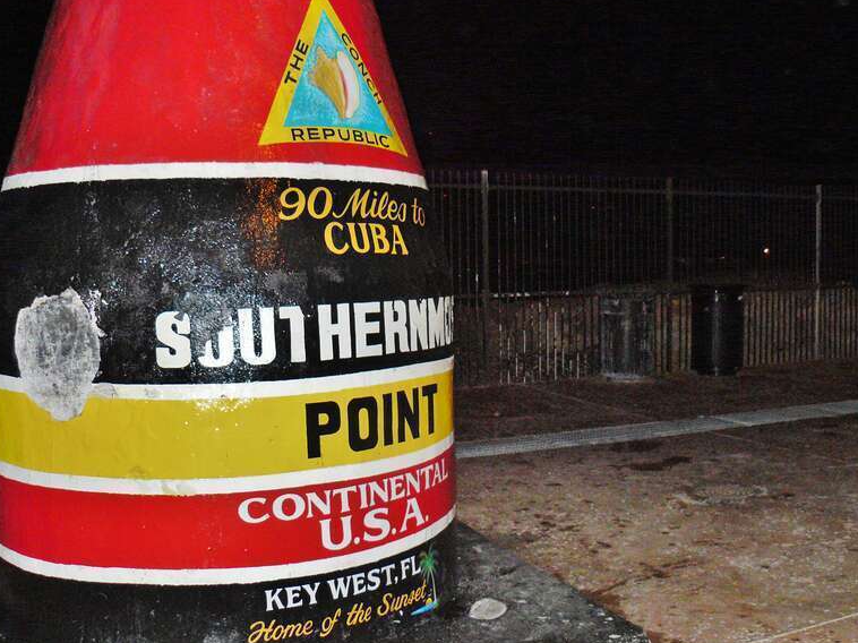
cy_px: 326
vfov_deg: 37.7
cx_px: 444
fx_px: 942
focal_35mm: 38
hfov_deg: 49.0
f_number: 2.8
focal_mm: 6
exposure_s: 1/25
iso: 250
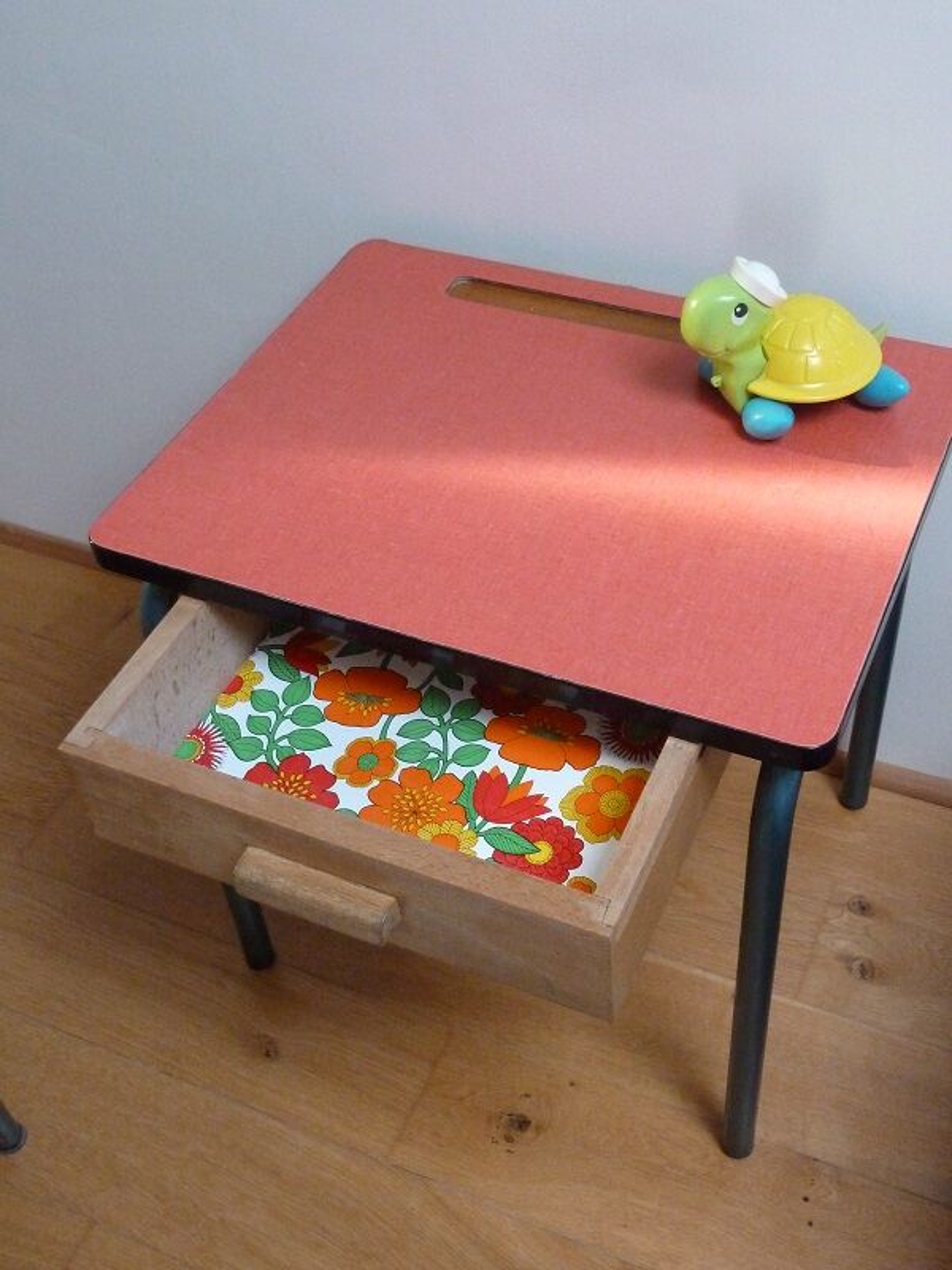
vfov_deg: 46.8
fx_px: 1467
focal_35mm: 40
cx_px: 476
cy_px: 635
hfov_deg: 36.0
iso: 800
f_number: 3.6
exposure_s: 1/40
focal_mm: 6.5
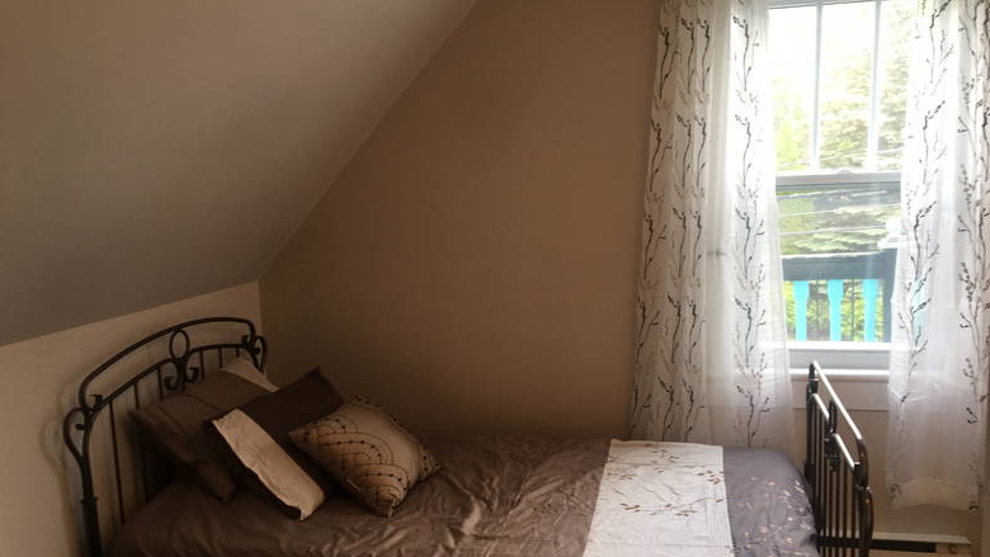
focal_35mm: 32
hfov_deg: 61.0
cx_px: 495
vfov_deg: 36.7
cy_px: 302
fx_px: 840
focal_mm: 4.15
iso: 32
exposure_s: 1/40
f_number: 2.2
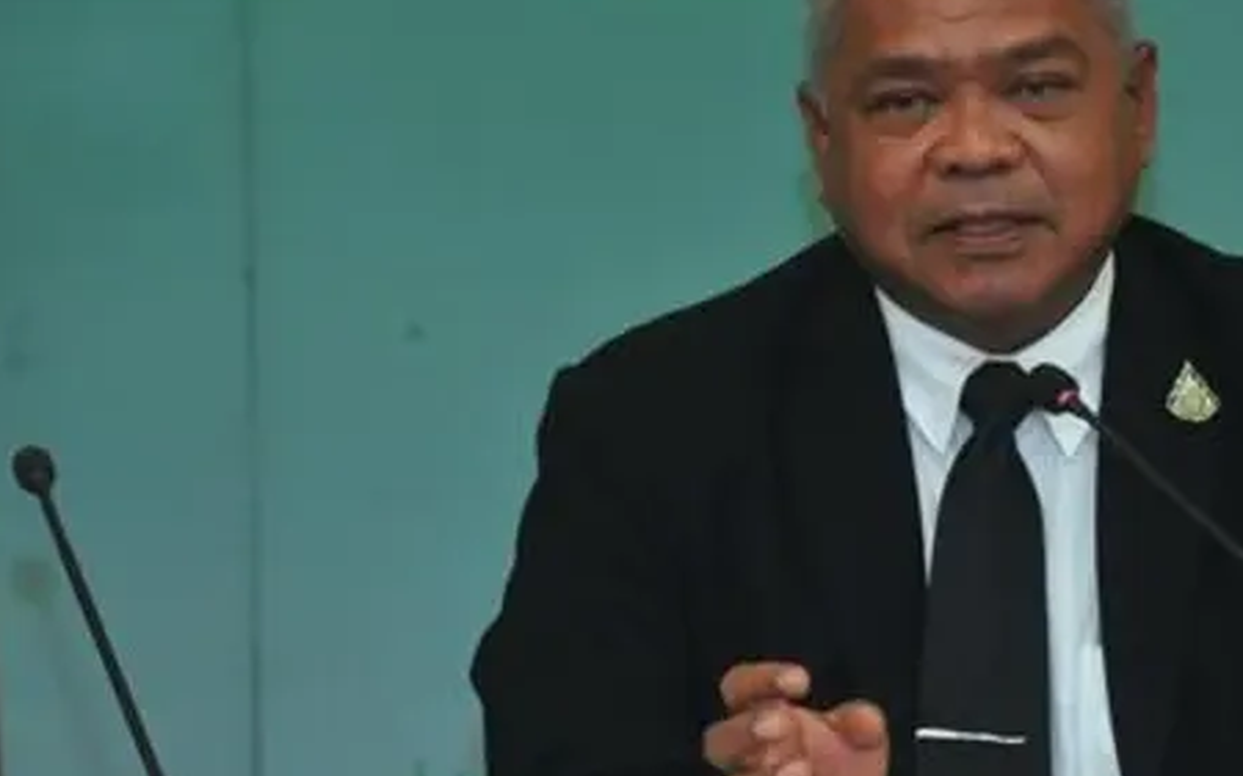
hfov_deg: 7.9
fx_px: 8975
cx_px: 983
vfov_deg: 5.0
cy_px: 443
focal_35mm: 265
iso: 2200
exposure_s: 1/125
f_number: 5.6
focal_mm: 150
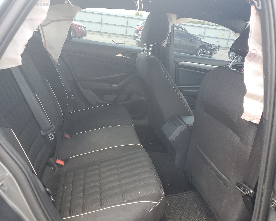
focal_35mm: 28
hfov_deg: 62.1
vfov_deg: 51.5
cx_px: 125
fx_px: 229
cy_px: 114
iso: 71
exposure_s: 1/120
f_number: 1.5
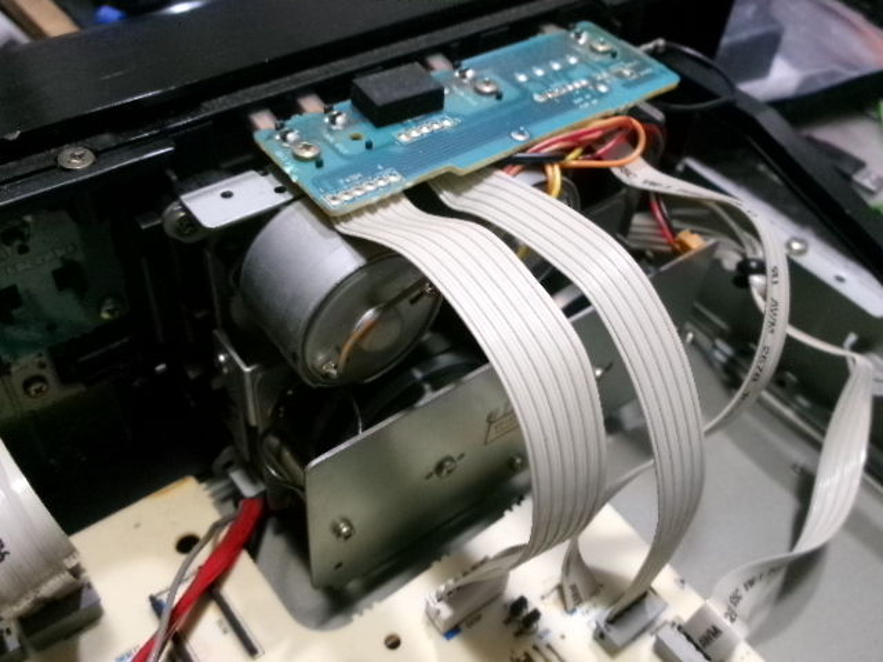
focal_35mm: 36
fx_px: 918
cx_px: 442
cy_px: 331
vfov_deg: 39.7
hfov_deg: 51.4
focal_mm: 6.4
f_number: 4.5
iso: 800
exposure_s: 1/45
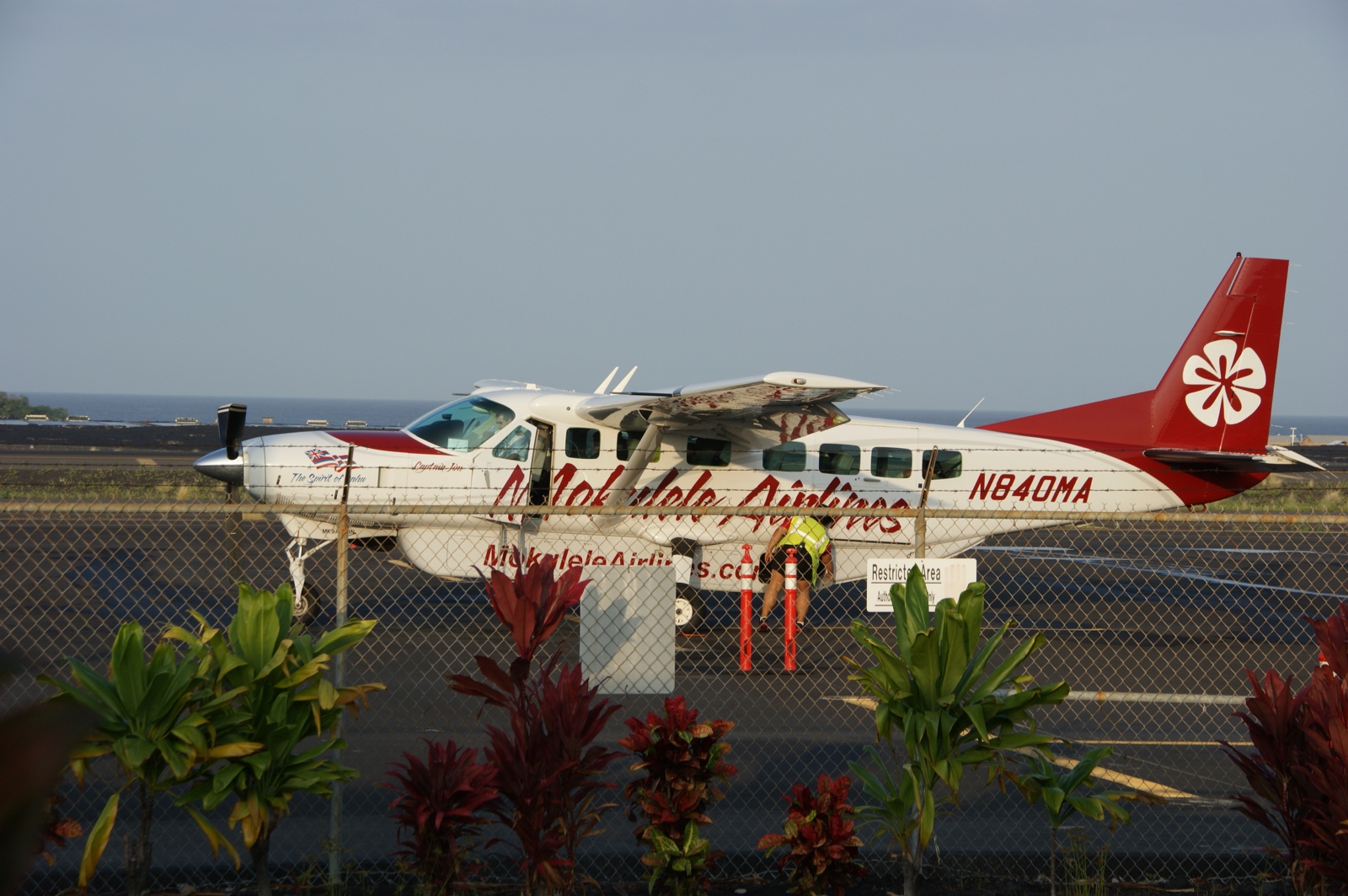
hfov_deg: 19.5
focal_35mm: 105
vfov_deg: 13.0
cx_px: 674
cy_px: 448
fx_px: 3928
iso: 100
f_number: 9
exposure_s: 1/160
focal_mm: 70
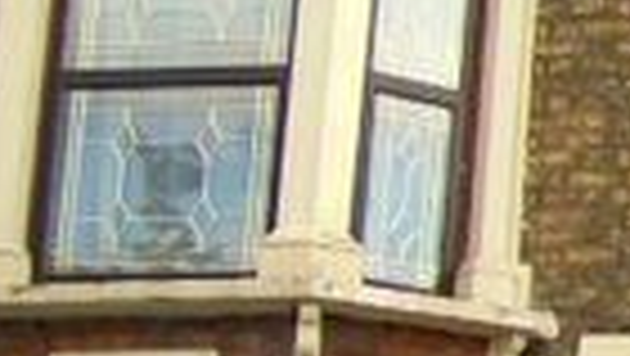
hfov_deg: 10.3
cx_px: 1444
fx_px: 3093
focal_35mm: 185
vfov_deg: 6.6
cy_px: 372
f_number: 2.7
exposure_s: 1/400
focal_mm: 6.1
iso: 64
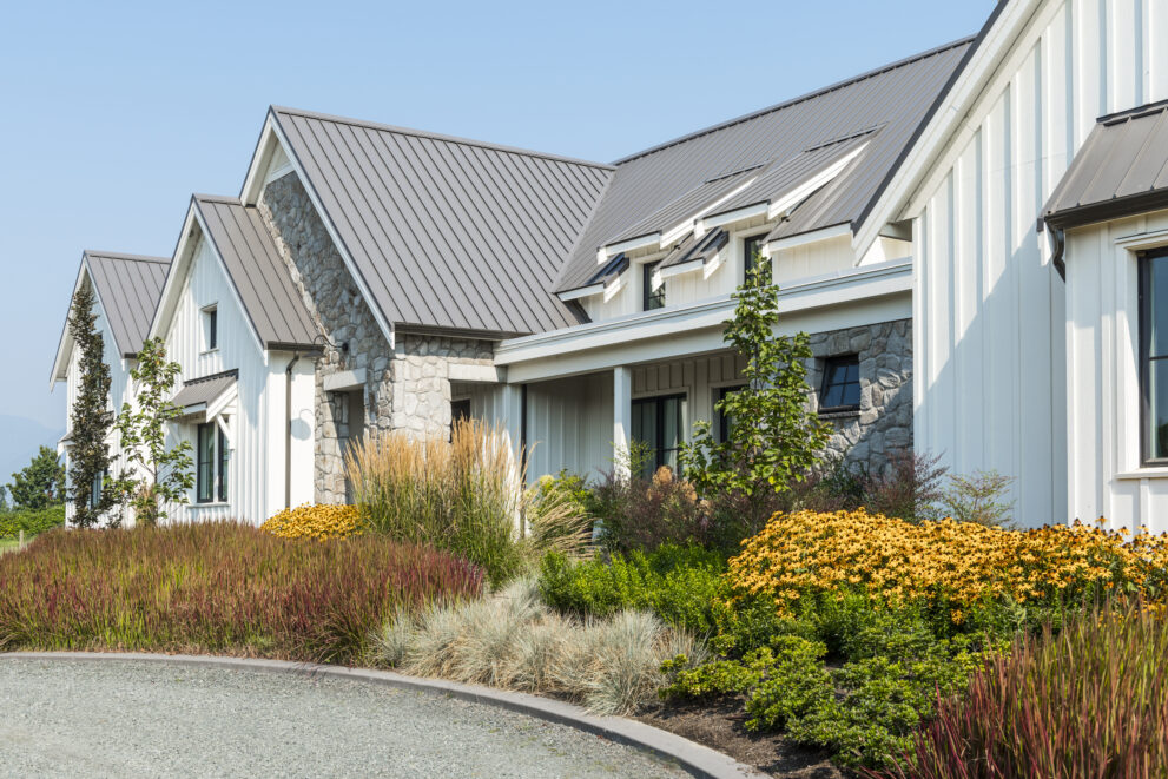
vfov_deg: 35.1
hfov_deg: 50.7
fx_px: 1233
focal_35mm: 38
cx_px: 584
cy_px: 390
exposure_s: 1/200
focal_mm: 38
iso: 100
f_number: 9
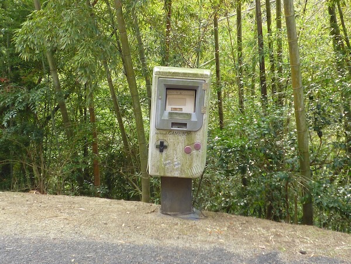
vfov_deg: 22.6
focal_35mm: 65
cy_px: 132
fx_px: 659
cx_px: 176
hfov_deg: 29.8
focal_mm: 5.8
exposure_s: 1/50
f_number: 3.6
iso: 80
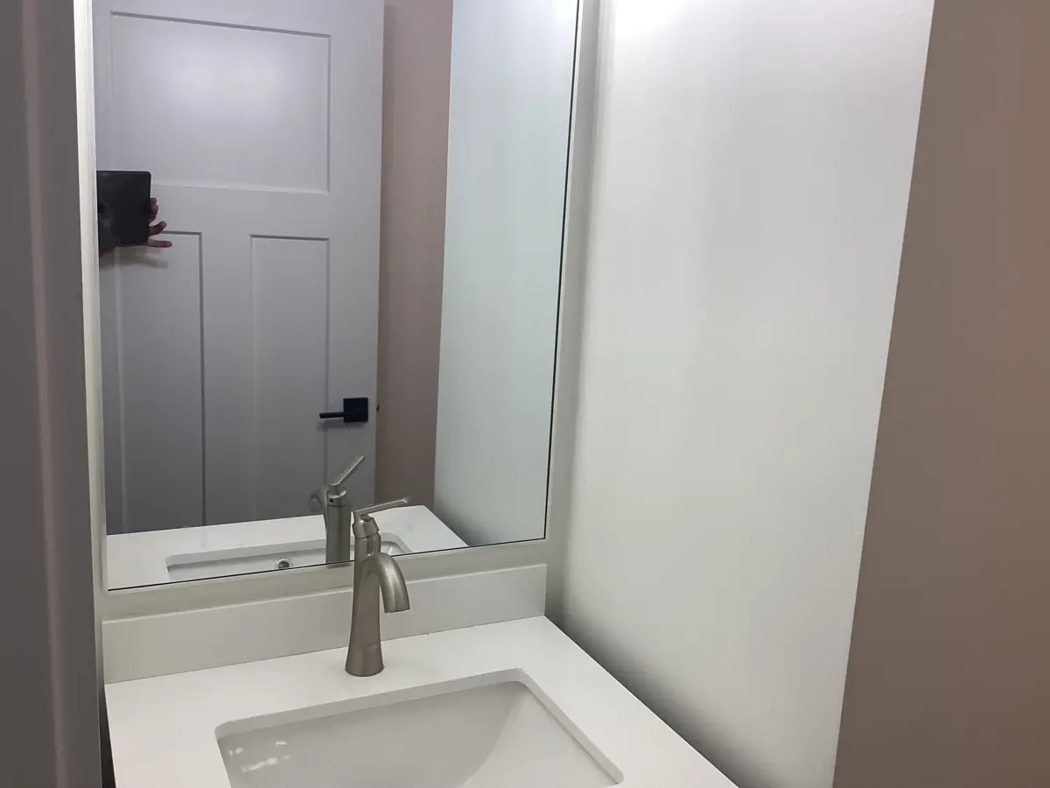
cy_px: 394
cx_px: 525
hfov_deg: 58.4
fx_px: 940
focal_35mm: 31
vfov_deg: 45.4
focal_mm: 3.3
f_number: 2.4
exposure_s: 1/120
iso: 64
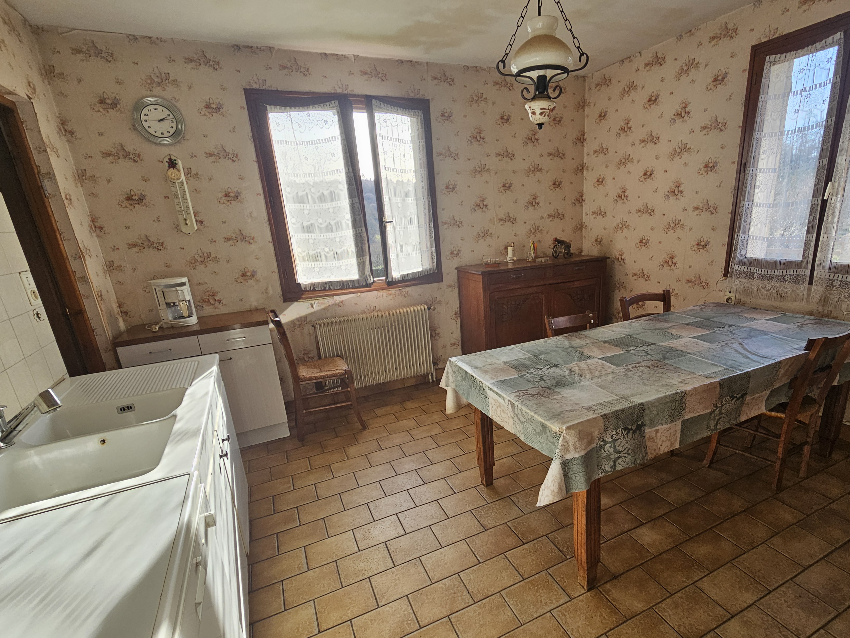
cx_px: 480
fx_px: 393
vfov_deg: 77.8
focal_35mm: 16
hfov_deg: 94.0
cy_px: 355
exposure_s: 1/259
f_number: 2.2
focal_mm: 2.2
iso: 64
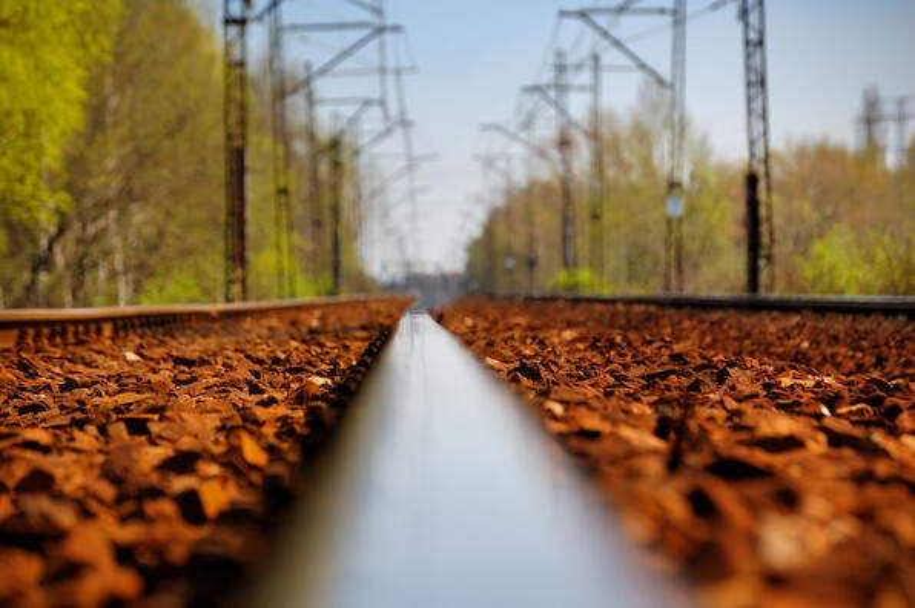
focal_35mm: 158
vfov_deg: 8.7
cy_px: 304
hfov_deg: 13.1
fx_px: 3999
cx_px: 458
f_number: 8
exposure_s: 1/160
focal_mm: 105
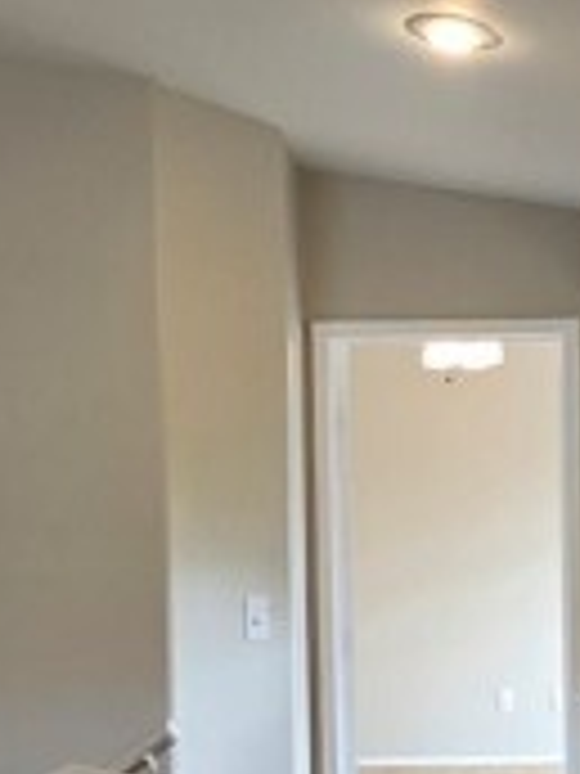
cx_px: 432
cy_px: 567
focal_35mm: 58
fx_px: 1296
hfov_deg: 25.0
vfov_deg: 32.7
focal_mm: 2.2
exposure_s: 1/60
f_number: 2.2
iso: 160
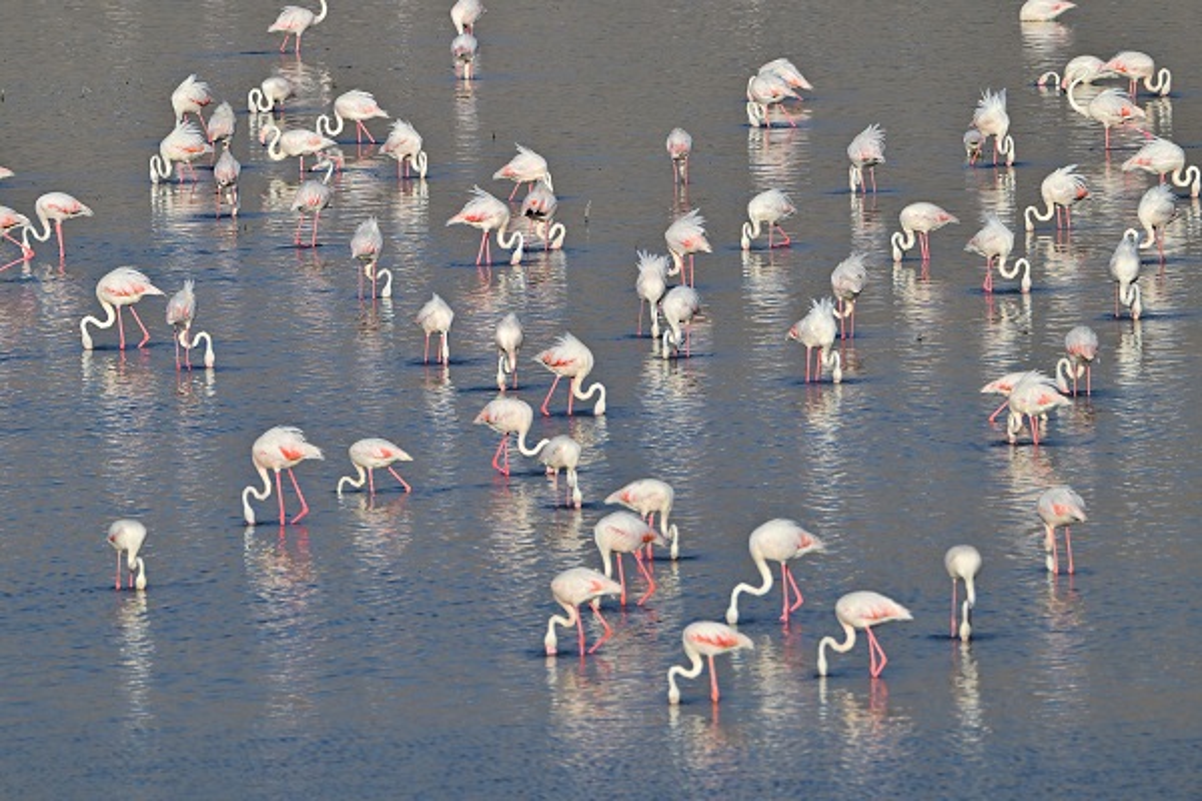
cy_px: 400
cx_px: 601
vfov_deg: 2.5
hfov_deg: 3.7
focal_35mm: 550
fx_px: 18362
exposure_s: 1/2500
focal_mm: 550
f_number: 9
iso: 640
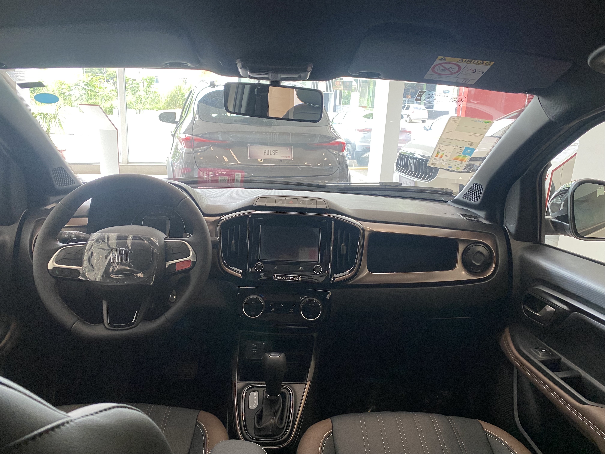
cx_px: 302
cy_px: 227
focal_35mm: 26
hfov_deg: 67.3
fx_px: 454
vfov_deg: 53.1
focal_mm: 4.25
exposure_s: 1/60
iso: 125
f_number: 1.8
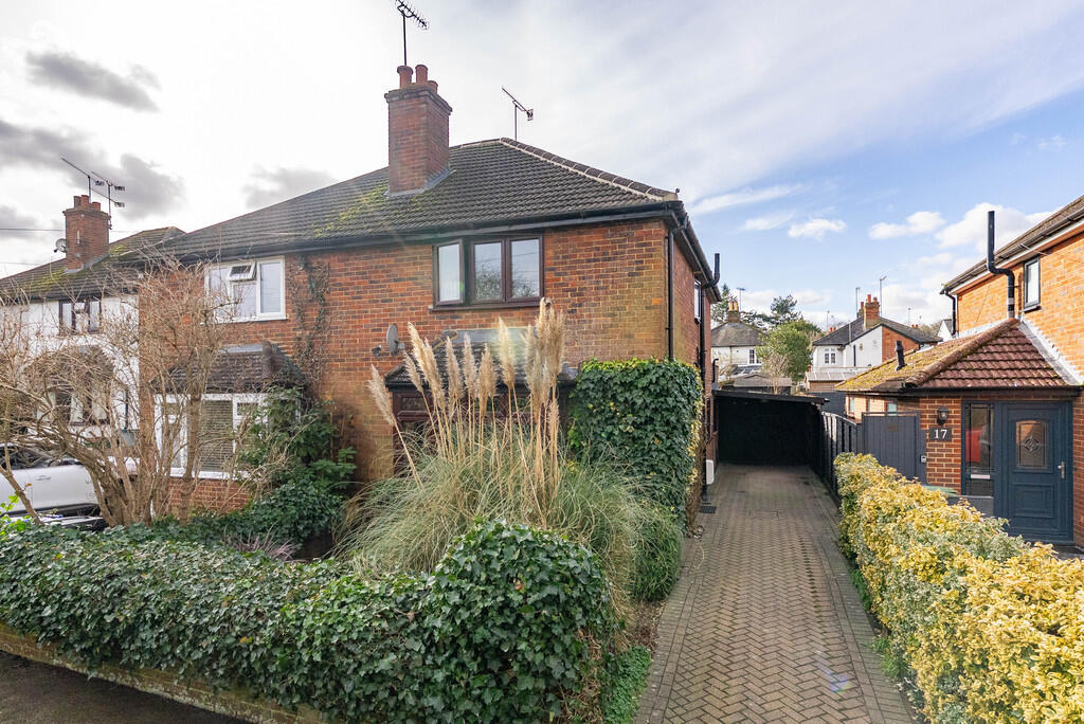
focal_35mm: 16
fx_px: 497
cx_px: 542
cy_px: 362
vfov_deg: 72.1
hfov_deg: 94.9
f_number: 7.1
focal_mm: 16.5
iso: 800
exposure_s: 1/1250
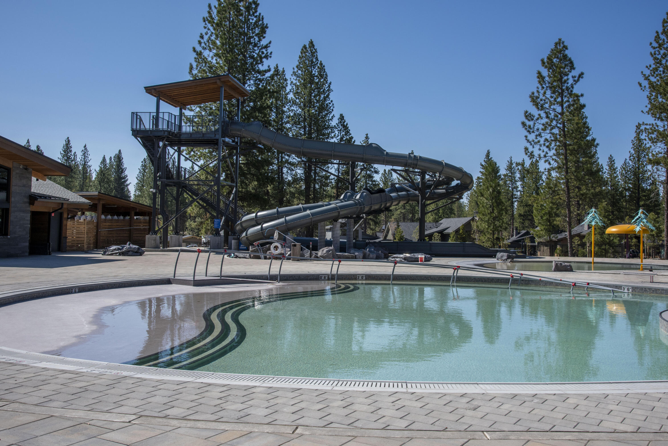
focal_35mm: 38
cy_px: 223
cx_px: 334
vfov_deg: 35.1
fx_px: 705
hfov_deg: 50.7
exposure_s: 1/500
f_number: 11
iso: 200
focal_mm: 38
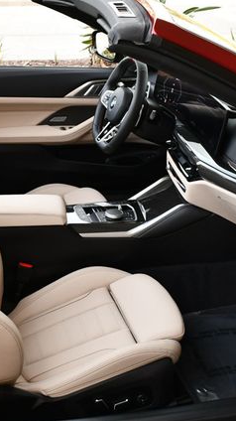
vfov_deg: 36.6
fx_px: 635
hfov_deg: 20.9
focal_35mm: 57
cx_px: 55
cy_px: 211
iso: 400
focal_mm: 18
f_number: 4
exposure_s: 1/250
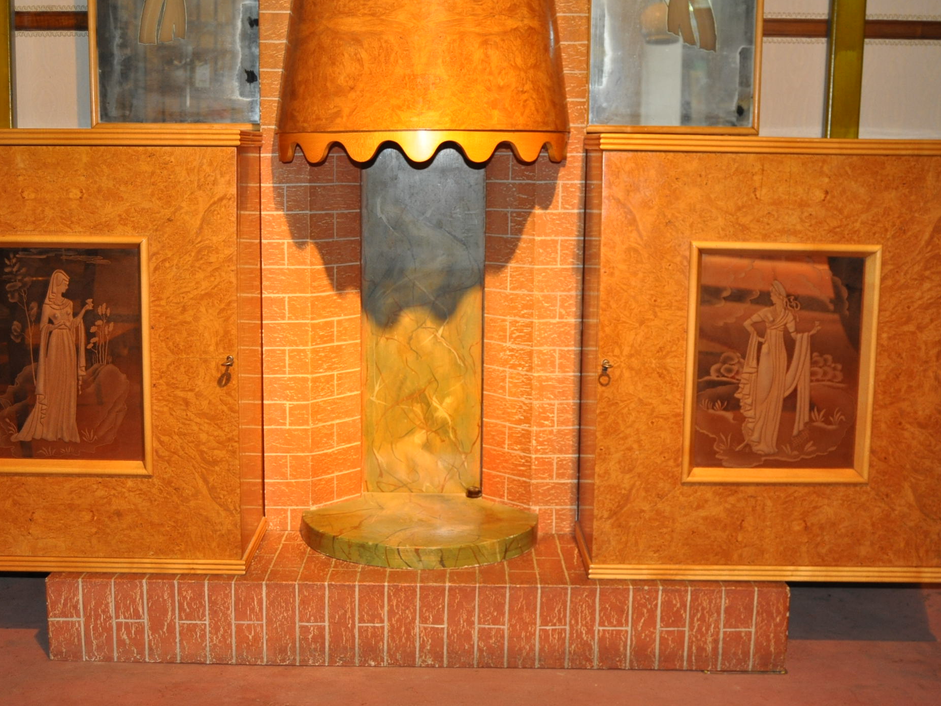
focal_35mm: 50
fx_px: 1359
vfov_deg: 29.1
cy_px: 346
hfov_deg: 38.1
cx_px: 418
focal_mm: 30
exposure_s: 1/60
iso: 800
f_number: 4.2
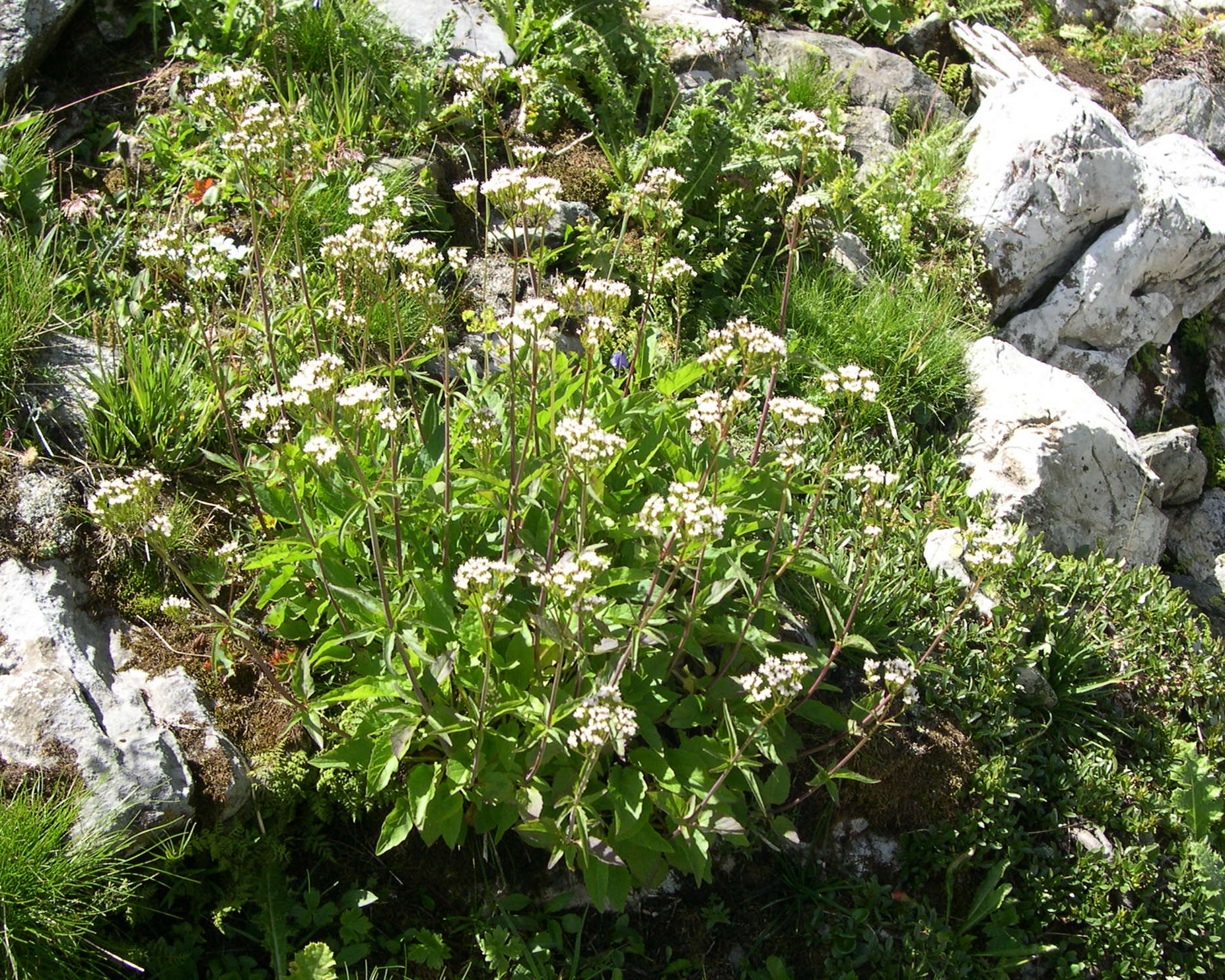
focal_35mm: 40
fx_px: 1450
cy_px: 487
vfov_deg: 37.3
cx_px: 621
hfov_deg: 45.8
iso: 100
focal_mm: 8
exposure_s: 1/86
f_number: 7.6
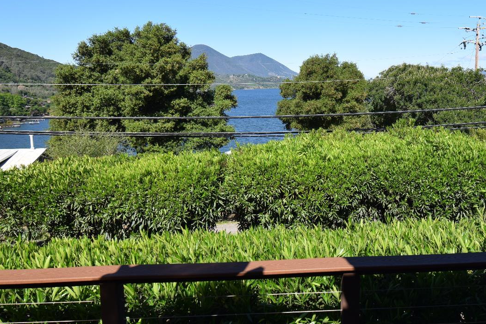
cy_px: 137
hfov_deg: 61.0
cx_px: 306
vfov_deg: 43.5
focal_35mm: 30
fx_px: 405
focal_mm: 14
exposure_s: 1/320
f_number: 9
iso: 200
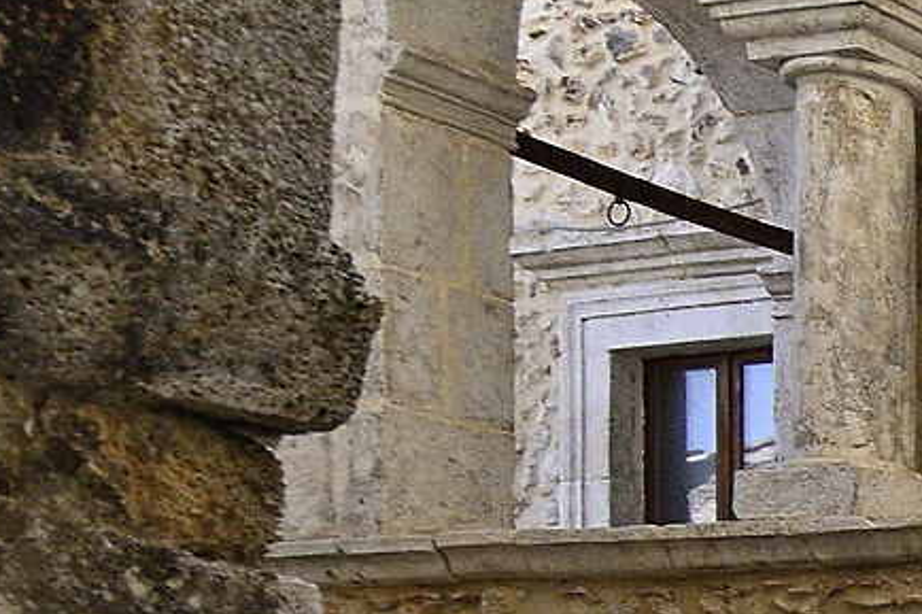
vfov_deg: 14.7
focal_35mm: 83
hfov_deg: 15.3
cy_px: 1045
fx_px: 2125
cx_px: 2148
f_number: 7.1
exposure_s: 1/400
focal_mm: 10
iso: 400
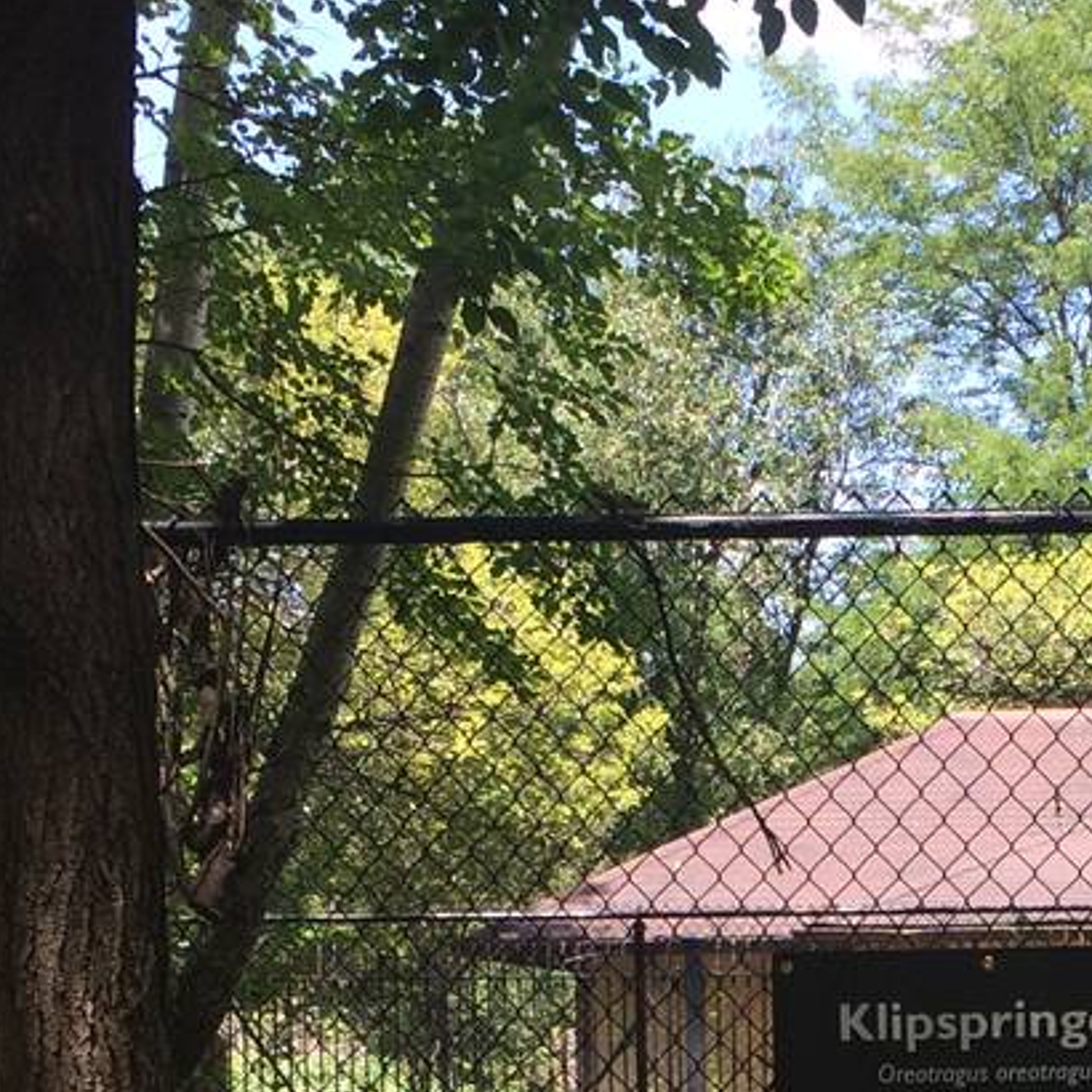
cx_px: 1007
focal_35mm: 100
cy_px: 1246
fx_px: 3569
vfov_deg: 16.8
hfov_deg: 17.1
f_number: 2.2
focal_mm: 4.15
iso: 32
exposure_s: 1/446
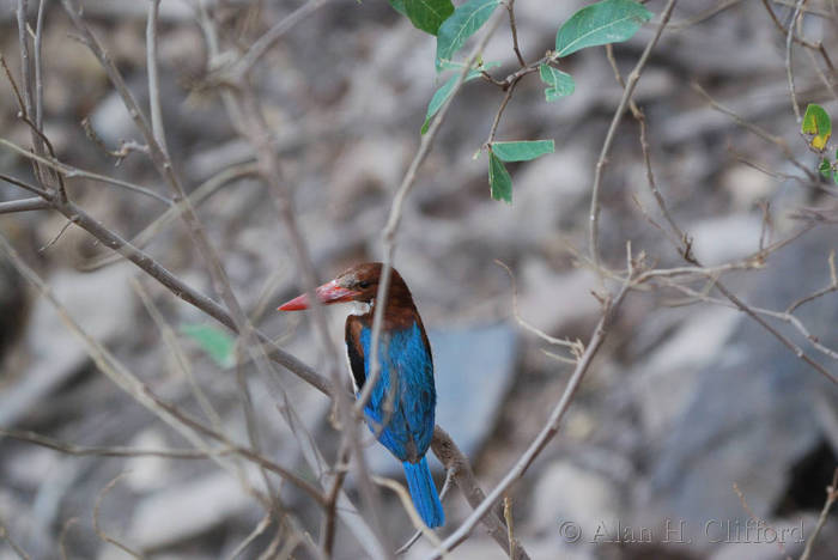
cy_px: 280
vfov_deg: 2.3
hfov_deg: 3.4
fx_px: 13978
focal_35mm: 600
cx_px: 419
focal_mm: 400
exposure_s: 1/200
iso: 1250
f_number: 5.6
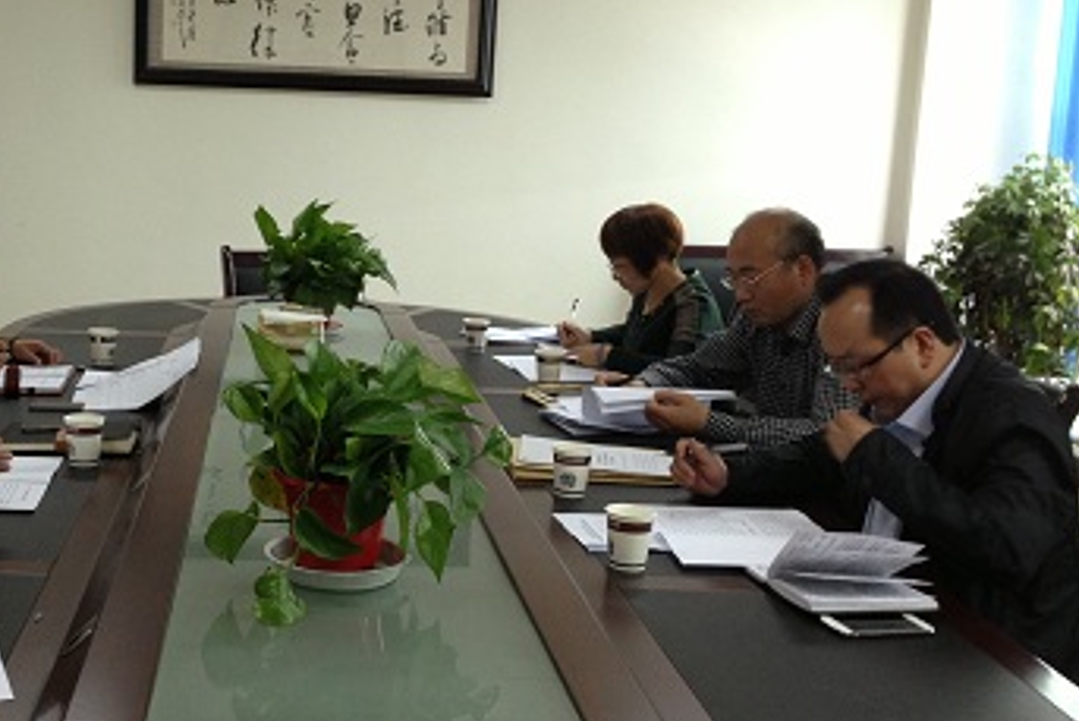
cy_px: 326
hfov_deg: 39.0
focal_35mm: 50
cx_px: 340
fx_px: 1499
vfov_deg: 27.0
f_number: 2.4
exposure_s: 1/20
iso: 100
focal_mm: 4.13
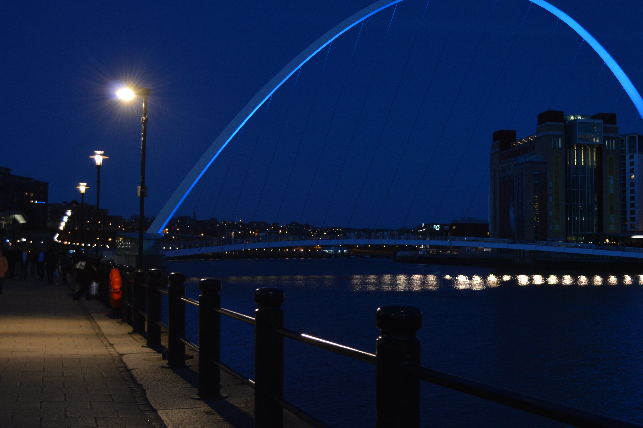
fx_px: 803
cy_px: 199
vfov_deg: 29.8
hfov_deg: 43.4
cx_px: 395
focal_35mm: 45
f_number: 4.5
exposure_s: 1/13
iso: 400
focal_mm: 24
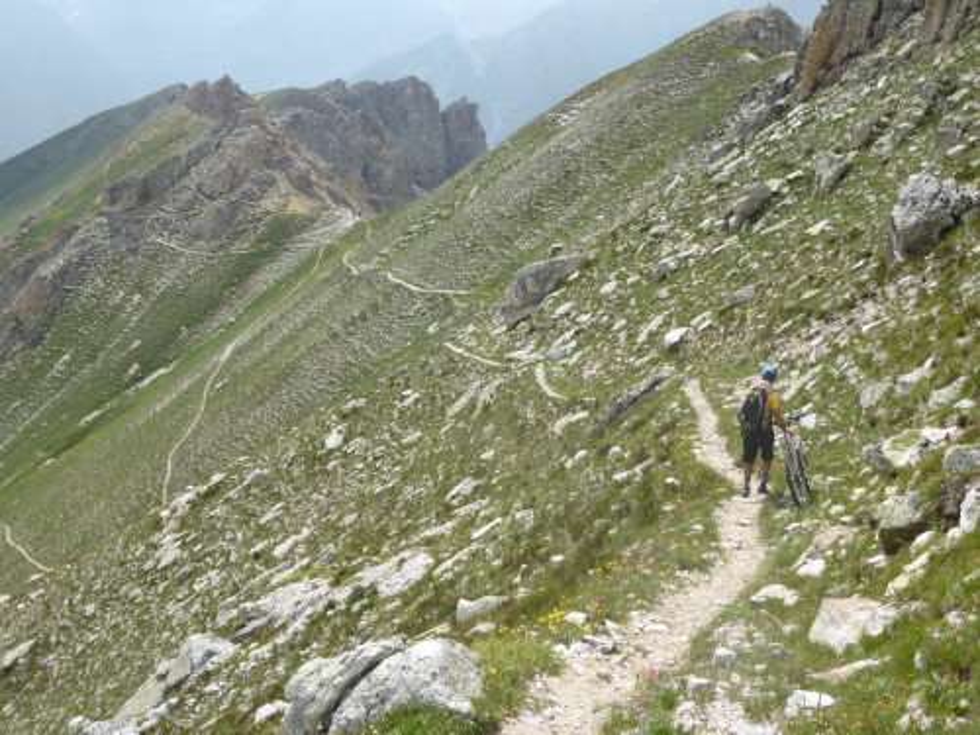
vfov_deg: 33.6
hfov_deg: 43.9
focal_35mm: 43
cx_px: 490
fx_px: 1217
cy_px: 368
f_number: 3.9
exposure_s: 1/800
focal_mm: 7.4
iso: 100
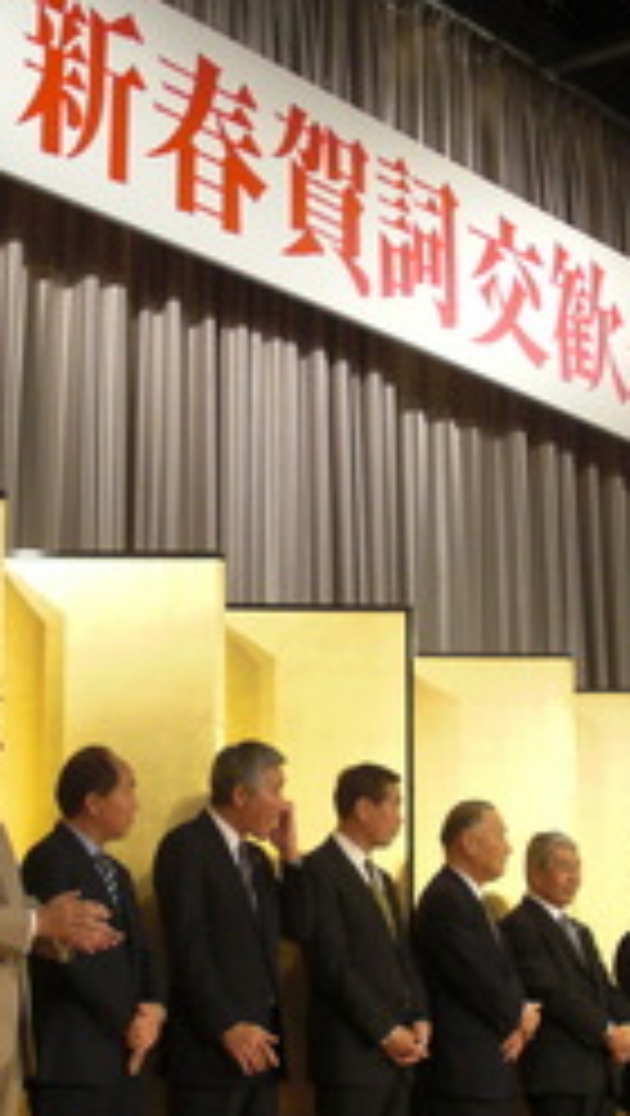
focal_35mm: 79
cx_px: 198
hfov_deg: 15.3
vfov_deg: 26.8
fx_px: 2340
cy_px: 659
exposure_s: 1/100
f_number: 2.8
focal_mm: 6.3
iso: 200
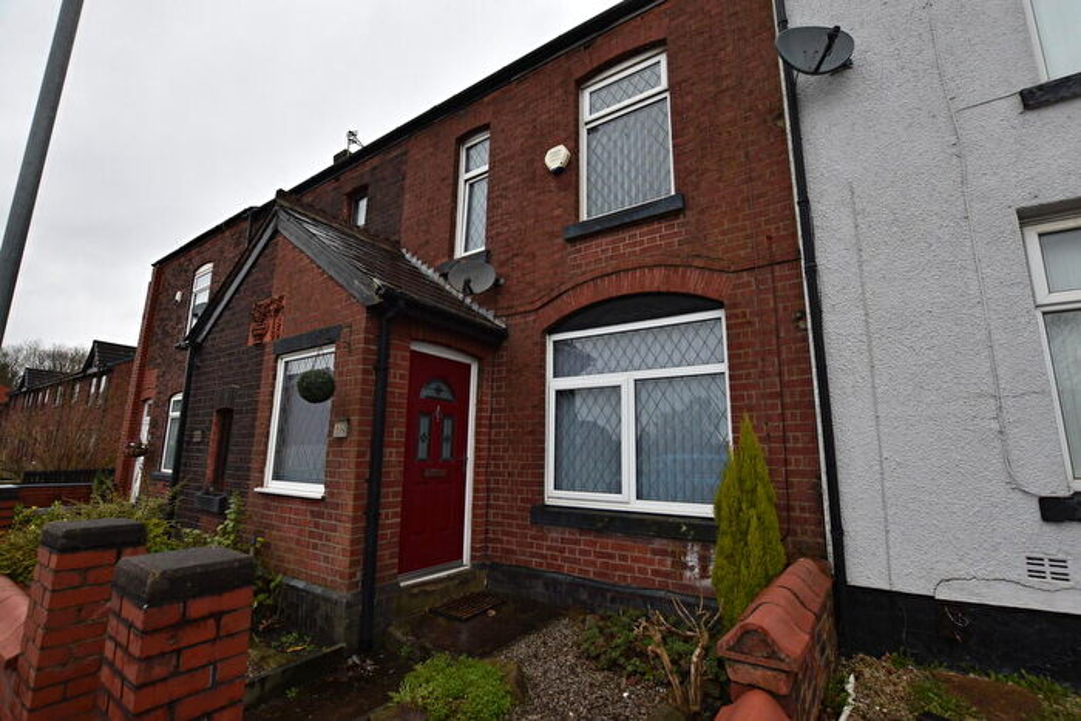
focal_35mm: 15
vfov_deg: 77.4
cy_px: 360
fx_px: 450
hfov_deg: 100.4
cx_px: 540
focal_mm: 10
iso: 100
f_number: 5.6
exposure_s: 1/125
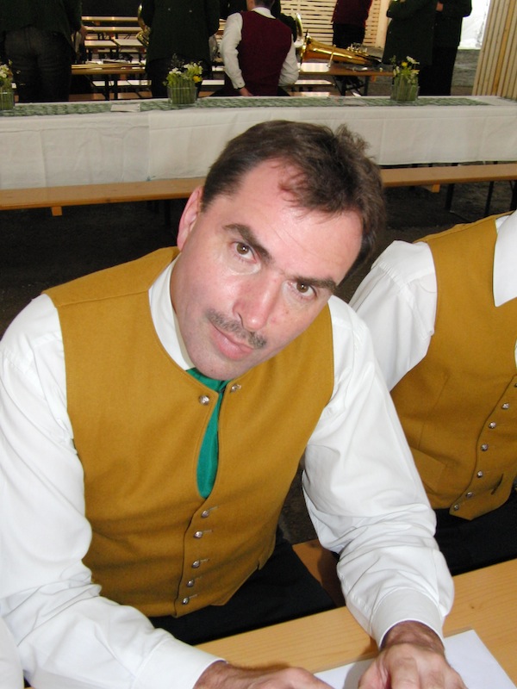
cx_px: 258
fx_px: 717
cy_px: 344
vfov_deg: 51.4
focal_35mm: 36
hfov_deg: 39.7
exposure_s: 1/60
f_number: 2.7
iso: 400
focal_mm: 7.3
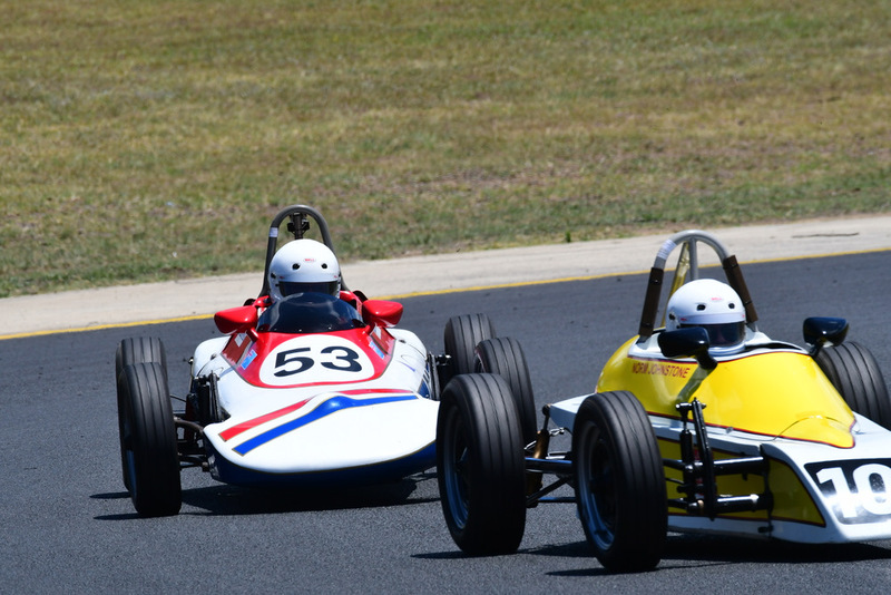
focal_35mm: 570
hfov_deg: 3.6
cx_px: 446
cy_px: 298
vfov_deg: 2.4
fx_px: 14112
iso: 320
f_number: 11
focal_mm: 380
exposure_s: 1/640
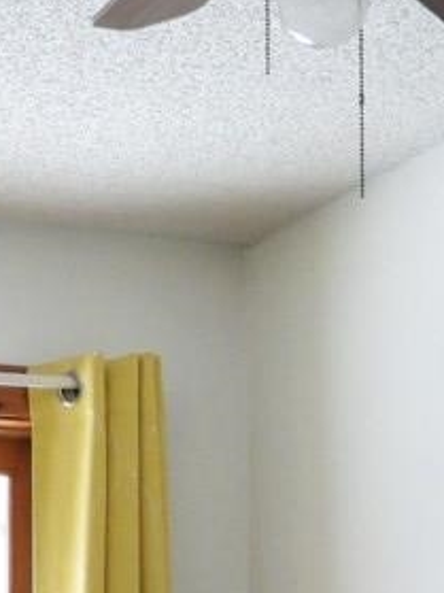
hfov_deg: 11.9
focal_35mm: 124
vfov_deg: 15.4
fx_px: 2122
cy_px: 704
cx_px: 374
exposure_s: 1/30
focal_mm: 4.3
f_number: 2.8
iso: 450
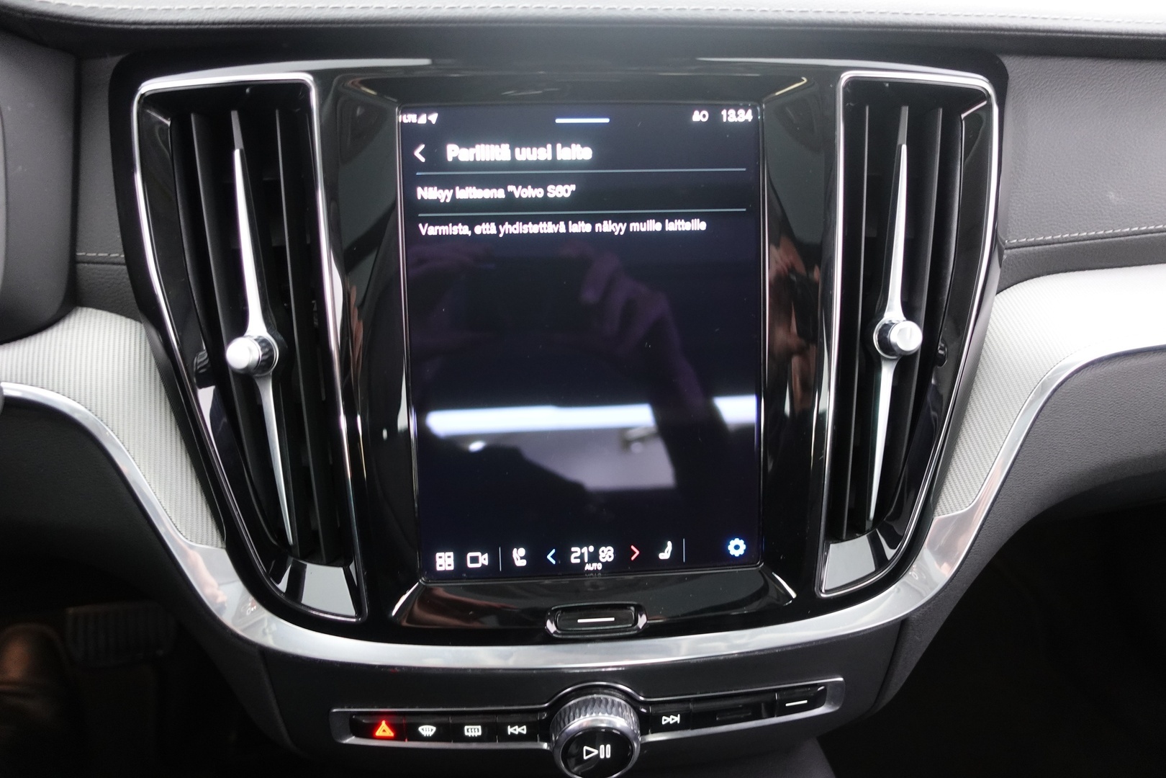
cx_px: 583
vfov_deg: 53.1
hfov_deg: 73.7
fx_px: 777
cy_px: 389
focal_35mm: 24
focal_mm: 9.4
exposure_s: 1/8
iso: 800
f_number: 1.8
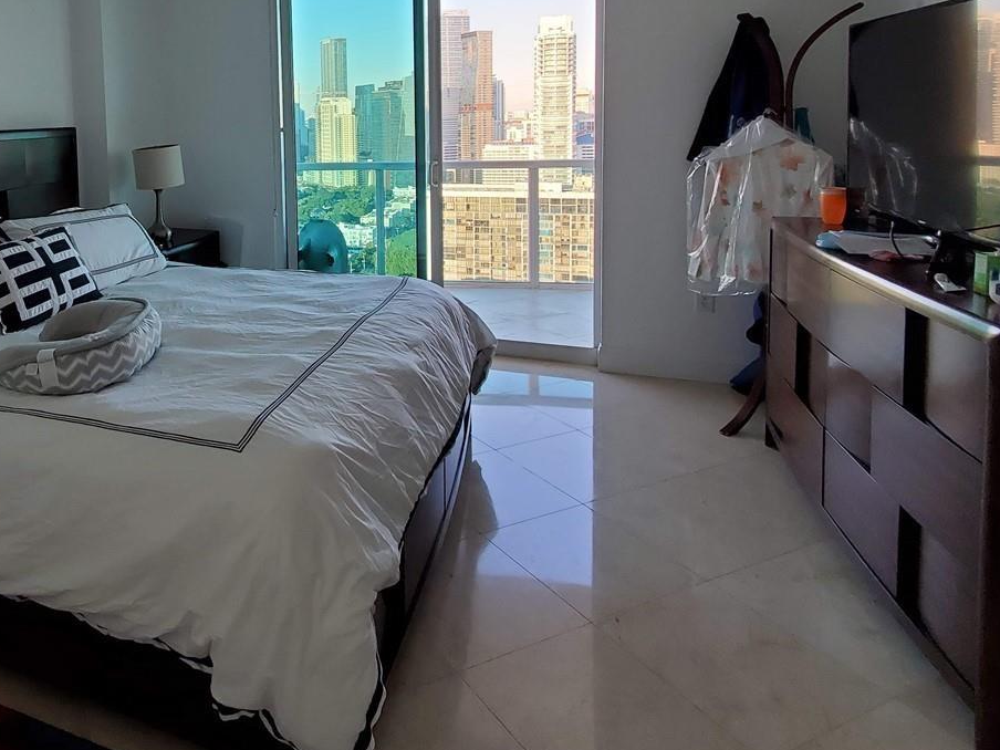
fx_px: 664
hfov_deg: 67.6
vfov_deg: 55.3
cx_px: 213
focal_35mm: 23
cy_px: 165
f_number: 2.2
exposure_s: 1/119
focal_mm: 1.8
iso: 100
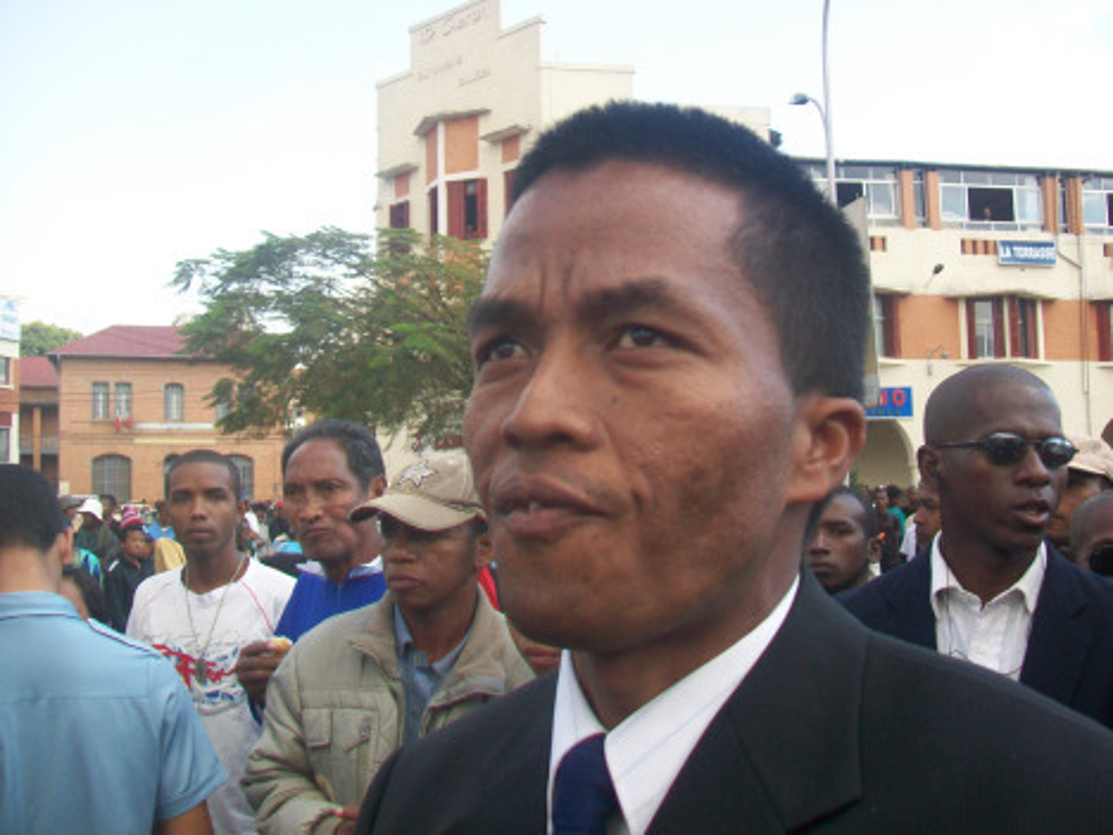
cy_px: 418
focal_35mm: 36
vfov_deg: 39.7
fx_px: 1157
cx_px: 556
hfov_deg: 51.4
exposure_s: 1/250
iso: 64
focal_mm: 6
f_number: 2.7
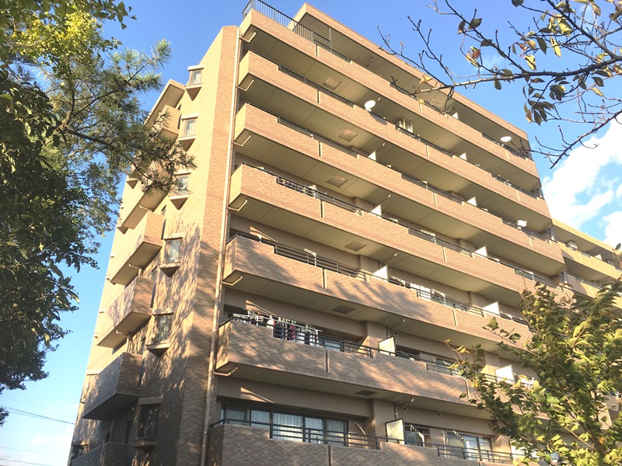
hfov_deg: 61.7
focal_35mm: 29
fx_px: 521
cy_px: 233
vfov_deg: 48.2
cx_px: 311
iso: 25
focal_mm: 4.15
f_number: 2.2
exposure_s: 1/493
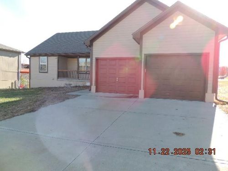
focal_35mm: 24
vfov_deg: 56.8
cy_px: 86
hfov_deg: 71.6
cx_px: 114
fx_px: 158
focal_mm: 4.3
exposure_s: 1/320
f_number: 3
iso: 100
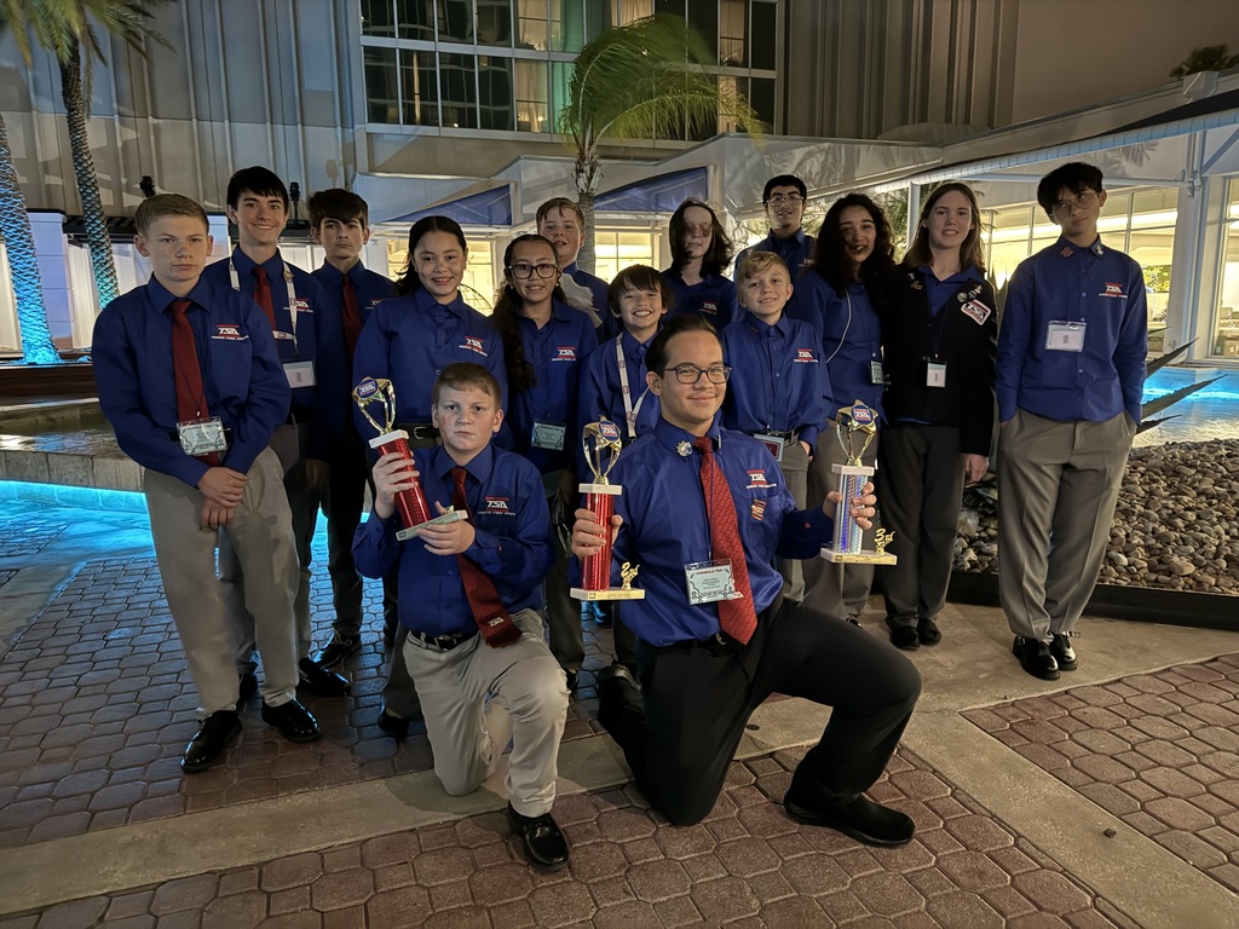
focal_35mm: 24
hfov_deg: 71.6
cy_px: 464
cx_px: 620
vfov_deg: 56.8
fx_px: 859
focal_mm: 6.76
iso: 1600
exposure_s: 1/20
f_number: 1.78
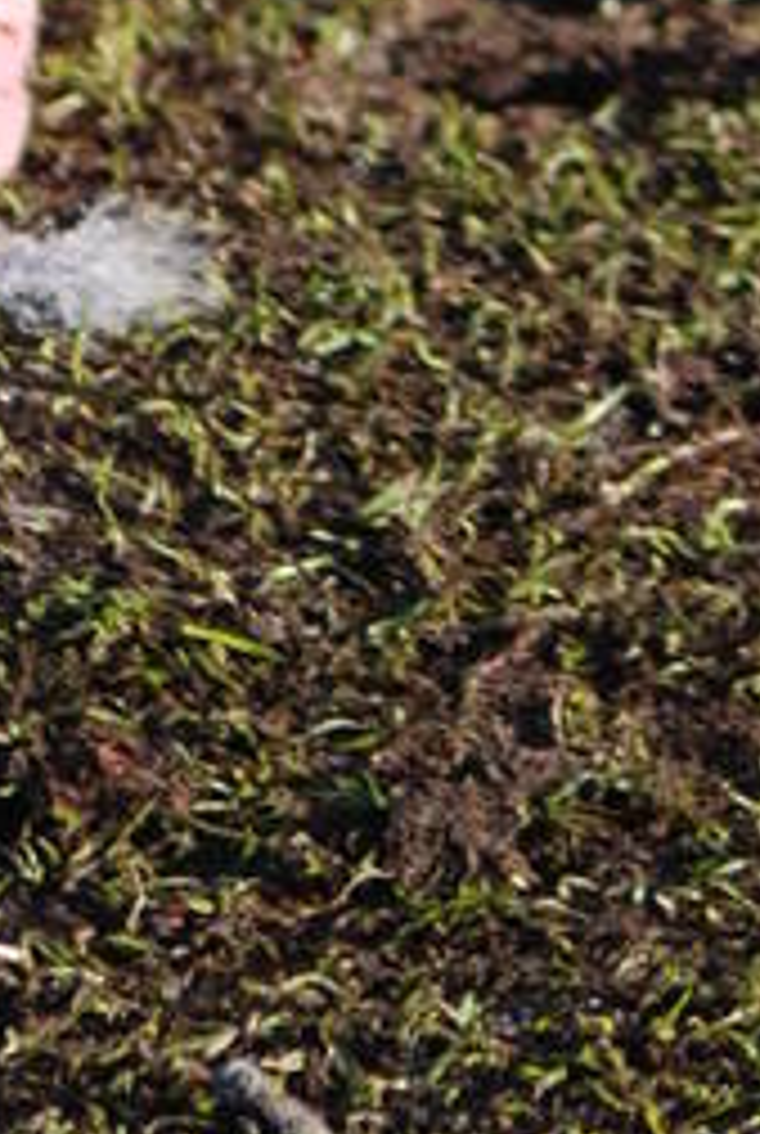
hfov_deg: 1.5
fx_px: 29989
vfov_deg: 2.1
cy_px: -2012
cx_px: -245
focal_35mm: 951
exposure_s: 1/500
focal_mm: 100
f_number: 5.6
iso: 200
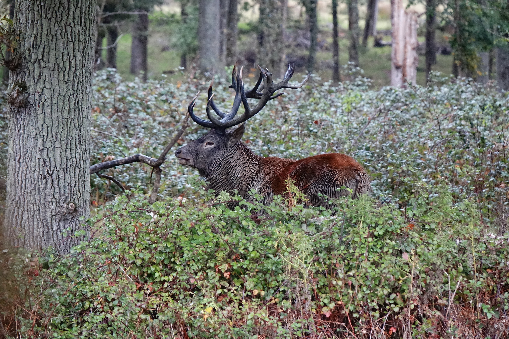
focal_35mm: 361
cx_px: 254
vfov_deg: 3.8
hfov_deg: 5.7
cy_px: 170
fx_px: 5104
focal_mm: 132.24
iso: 3200
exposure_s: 1/250
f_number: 4
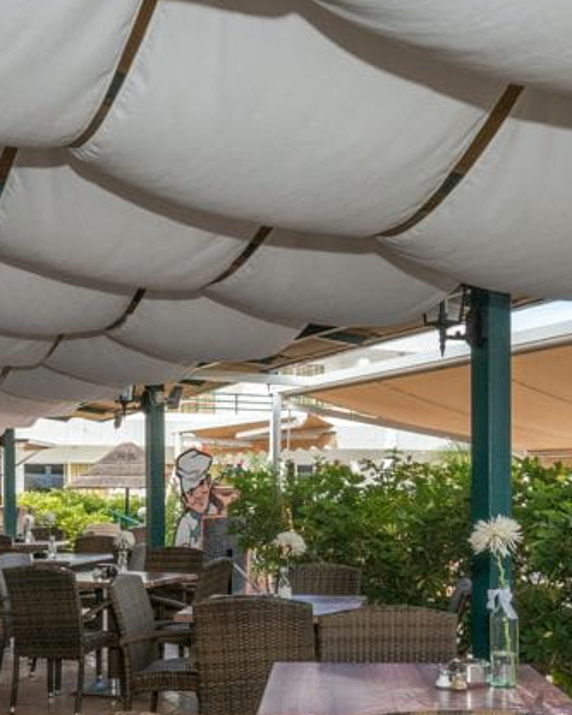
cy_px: 505
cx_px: 237
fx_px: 973
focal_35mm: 46
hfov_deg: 32.7
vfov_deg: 39.6
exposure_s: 1/125
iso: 1000
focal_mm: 17
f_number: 18
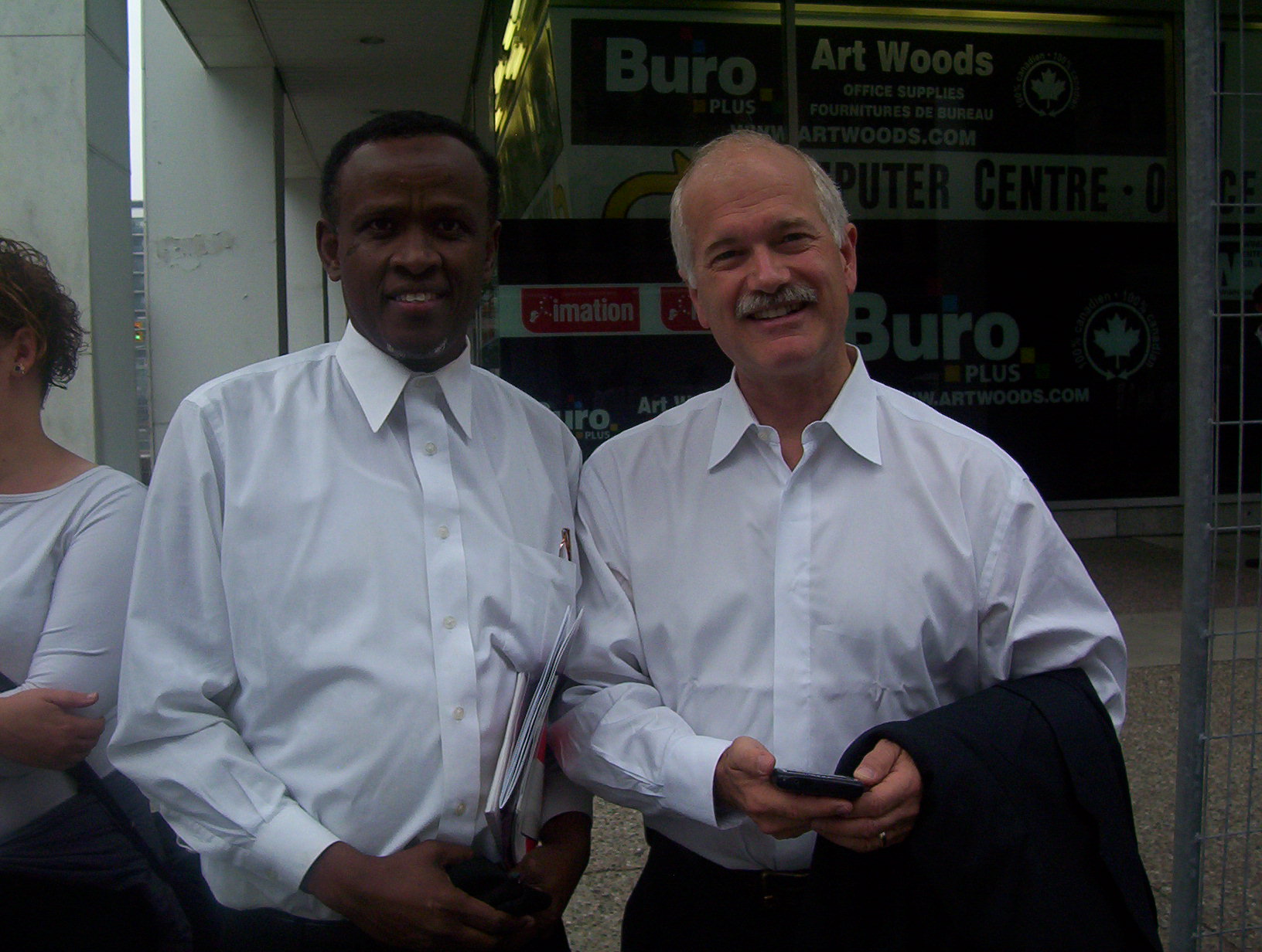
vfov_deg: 33.7
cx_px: 631
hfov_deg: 43.8
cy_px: 476
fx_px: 1571
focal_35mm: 43
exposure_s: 1/781
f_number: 2.73
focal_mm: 5.77
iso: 100
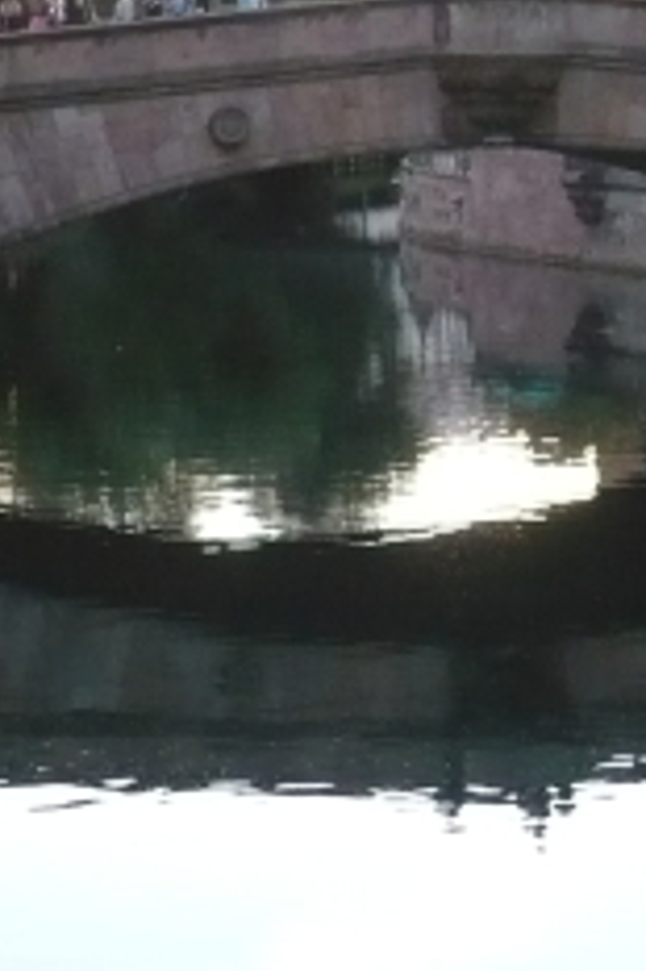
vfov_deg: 13.5
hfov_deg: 9.0
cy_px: 356
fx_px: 4097
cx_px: 500
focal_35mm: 152
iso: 320
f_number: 3.4
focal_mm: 8.3
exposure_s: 1/125
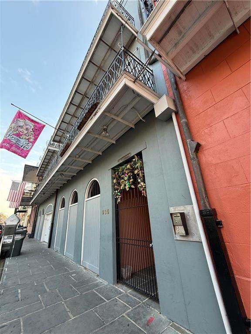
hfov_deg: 85.7
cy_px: 167
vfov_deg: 102.1
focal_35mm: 14
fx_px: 135
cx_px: 126
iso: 50
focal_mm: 2.22
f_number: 2.2
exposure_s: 1/99
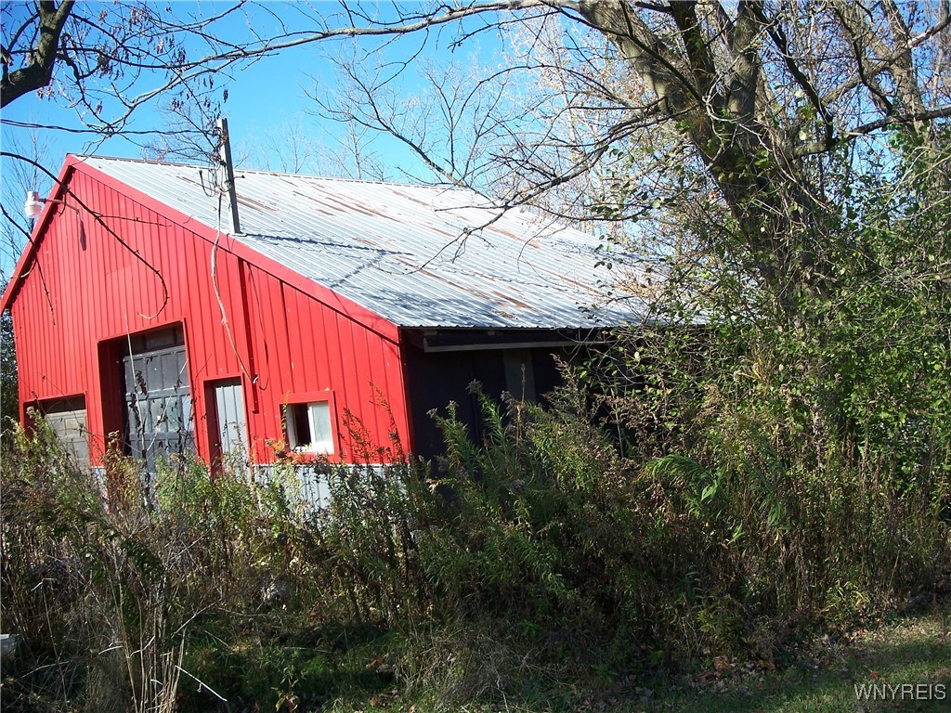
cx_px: 476
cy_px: 356
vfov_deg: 38.7
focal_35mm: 37
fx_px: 1016
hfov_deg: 50.1
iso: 64
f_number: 2.8
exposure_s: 1/400
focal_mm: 7.8
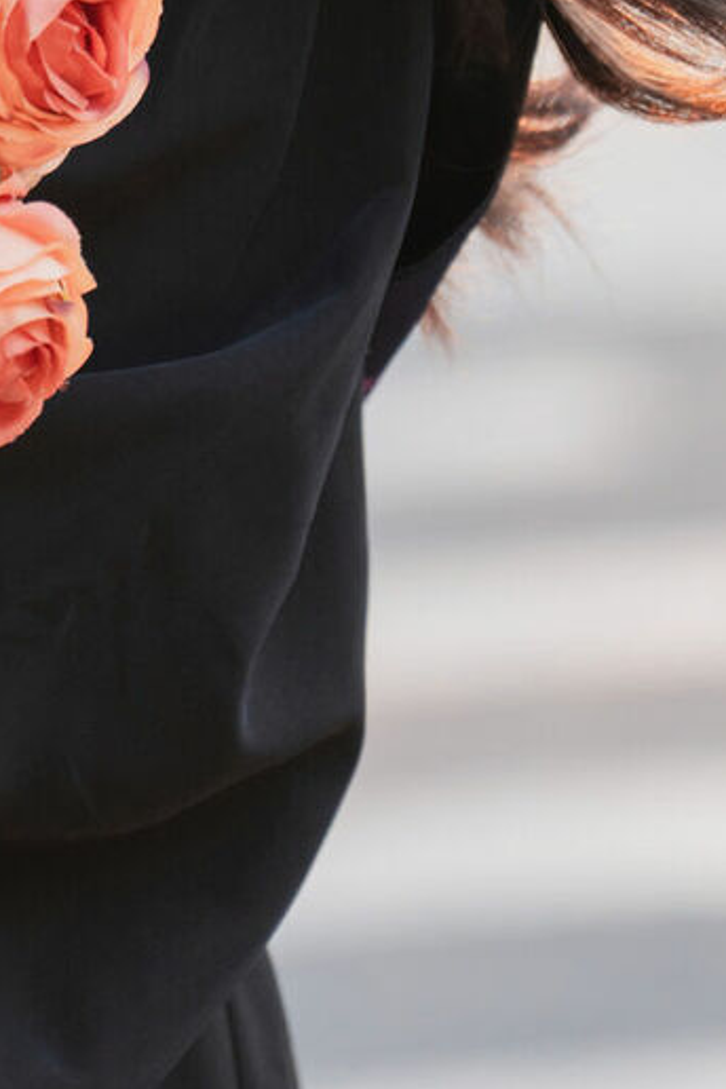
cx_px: -365
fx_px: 18481
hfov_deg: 2.2
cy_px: -571
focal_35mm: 611
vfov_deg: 3.4
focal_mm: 200
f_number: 2.8
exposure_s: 1/640
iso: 640
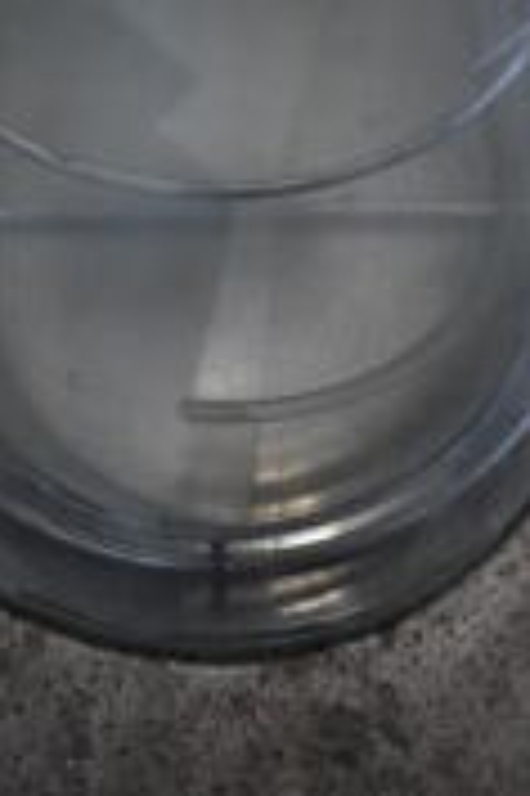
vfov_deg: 24.4
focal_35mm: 73
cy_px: -218
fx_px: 1612
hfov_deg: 18.7
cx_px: 211
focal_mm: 18
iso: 800
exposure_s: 1/125
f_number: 3.5
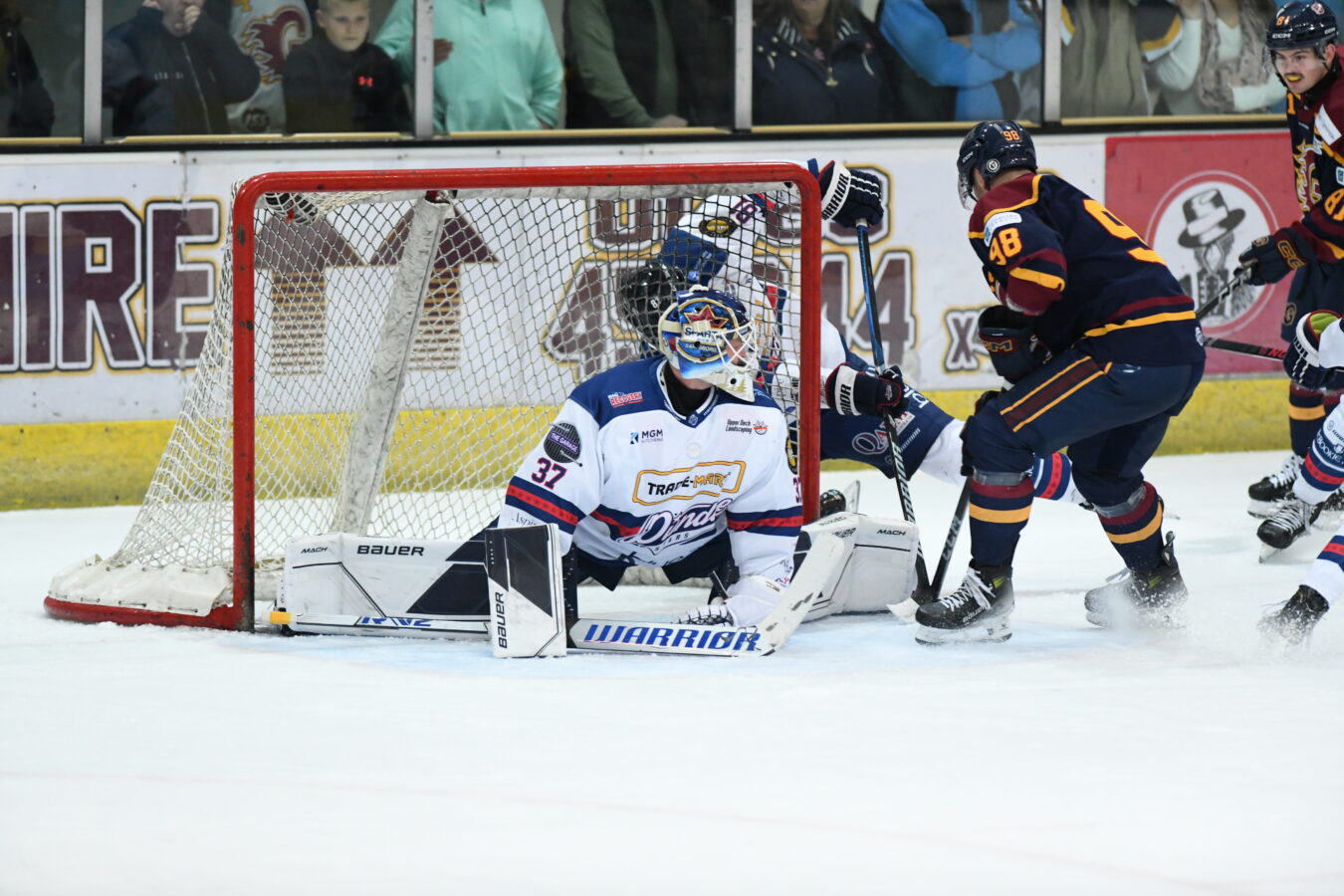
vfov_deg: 4.6
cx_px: 672
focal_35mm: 300
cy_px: 448
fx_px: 11199
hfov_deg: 6.9
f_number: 4
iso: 6400
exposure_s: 1/1000
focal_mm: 300
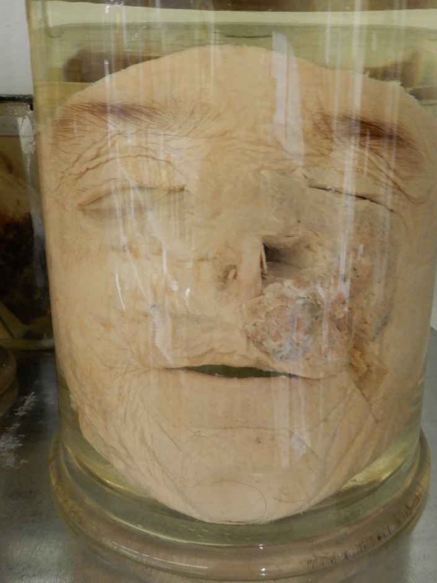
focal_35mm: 33
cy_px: 252
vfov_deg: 55.2
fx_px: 556
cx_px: 242
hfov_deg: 42.9
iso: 400
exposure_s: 1/15
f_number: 3.4
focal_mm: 4.3
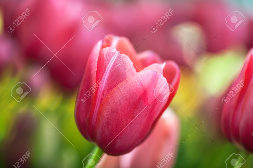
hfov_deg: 19.5
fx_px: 737
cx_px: 126
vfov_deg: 13.0
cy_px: 84
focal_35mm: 105
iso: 200
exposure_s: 1/250
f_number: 3.2
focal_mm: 105
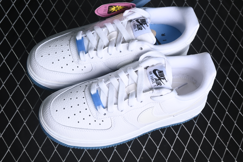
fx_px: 506
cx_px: 122
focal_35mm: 75
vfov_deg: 18.2
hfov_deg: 27.0
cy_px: 81
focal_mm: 50
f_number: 7.1
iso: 160
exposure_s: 1/80
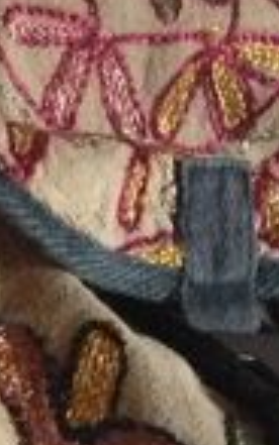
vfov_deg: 11.9
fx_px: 1969
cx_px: 79
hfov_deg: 8.1
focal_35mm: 162
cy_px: 813
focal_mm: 4.28
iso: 640
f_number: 2.4
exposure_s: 1/15
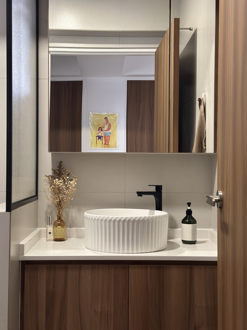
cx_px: 124
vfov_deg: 39.7
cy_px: 165
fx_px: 457
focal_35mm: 48
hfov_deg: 30.3
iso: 250
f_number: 1.78
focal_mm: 6.86
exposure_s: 1/33
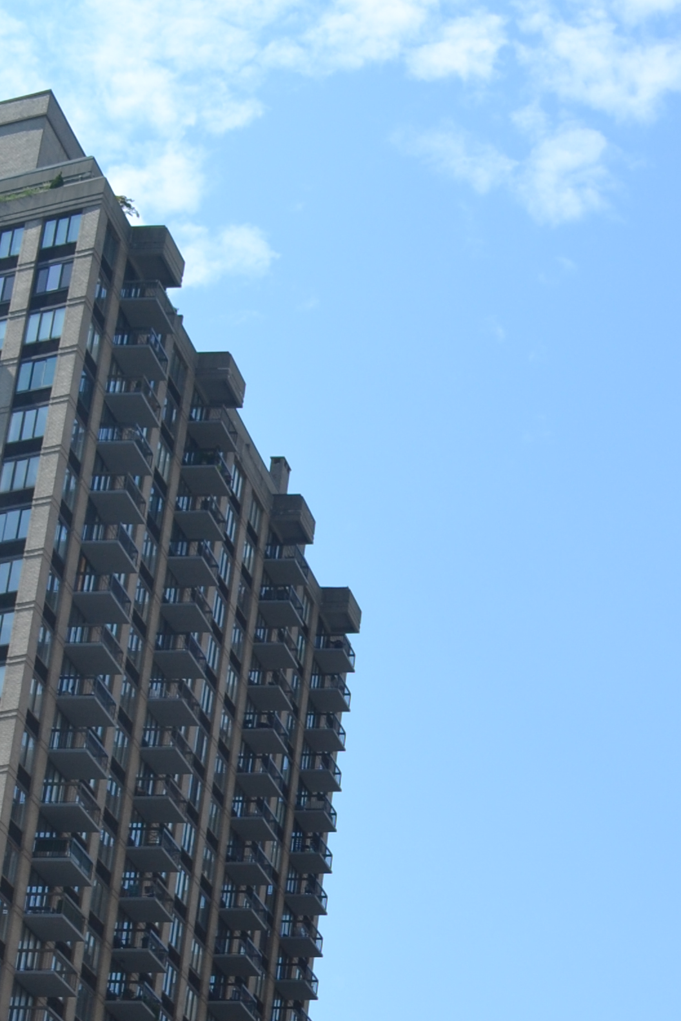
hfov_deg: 13.5
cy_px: 1136
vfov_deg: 20.2
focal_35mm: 96
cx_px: 976
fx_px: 2724
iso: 100
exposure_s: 1/250
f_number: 8
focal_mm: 22
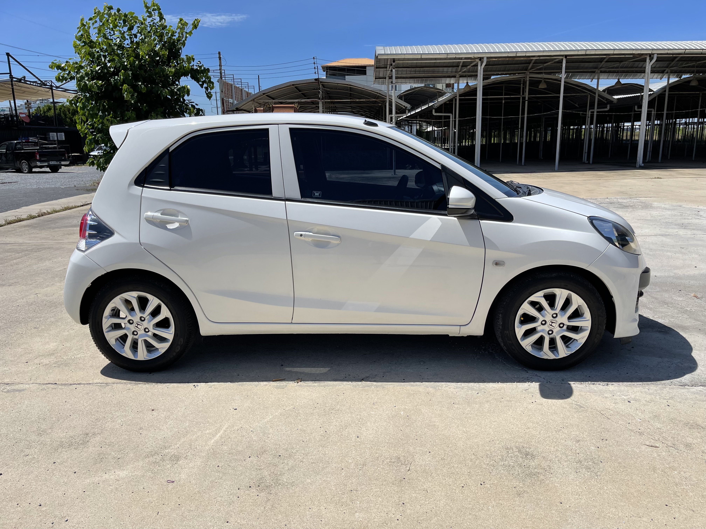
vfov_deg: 53.1
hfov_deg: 67.3
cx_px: 353
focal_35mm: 26
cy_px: 264
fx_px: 530
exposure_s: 1/5128
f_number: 1.6
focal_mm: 5.1
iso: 32
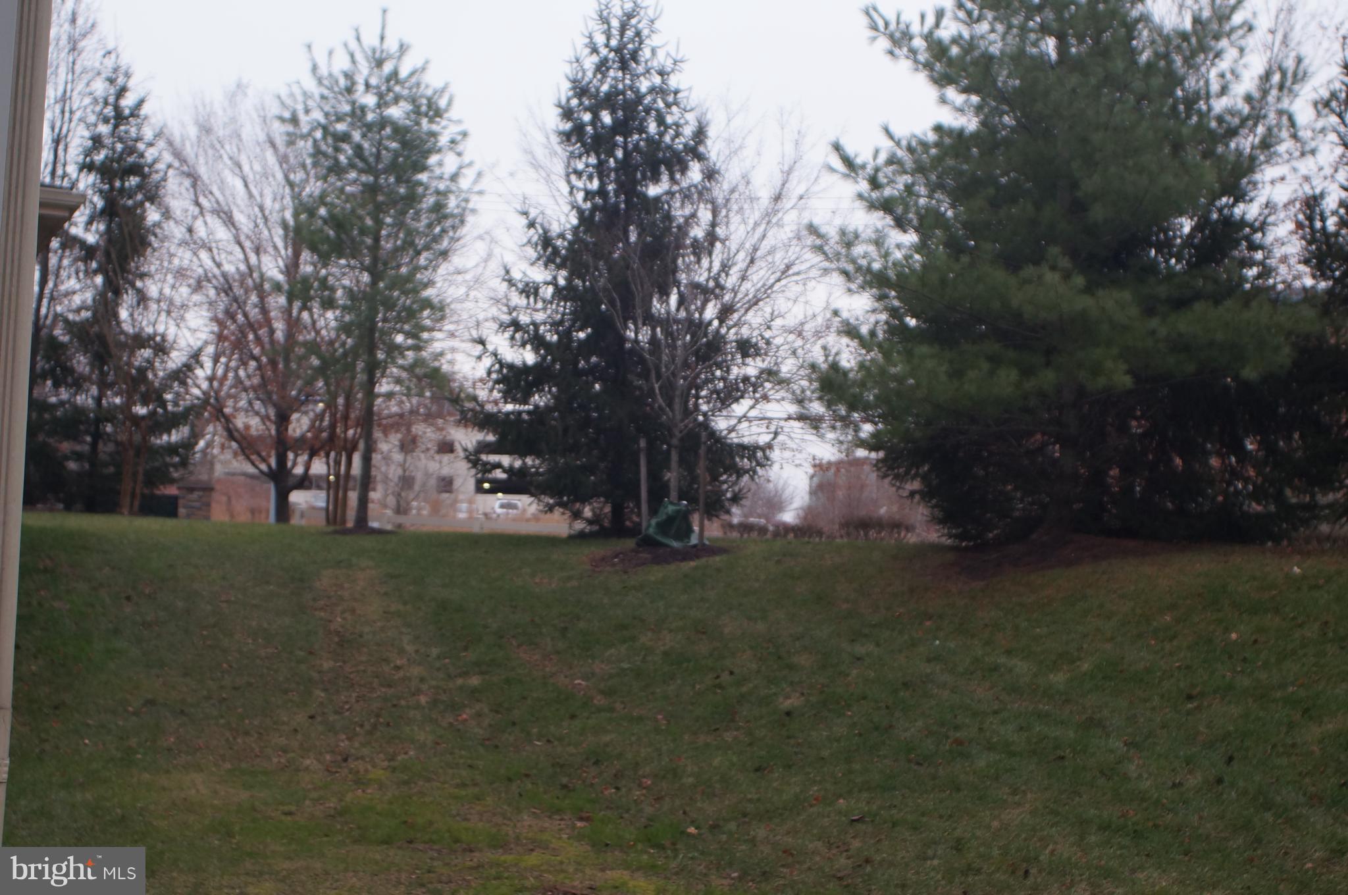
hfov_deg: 37.9
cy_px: 448
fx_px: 1963
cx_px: 674
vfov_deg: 25.7
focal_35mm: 52
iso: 400
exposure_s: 1/60
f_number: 4
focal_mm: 35
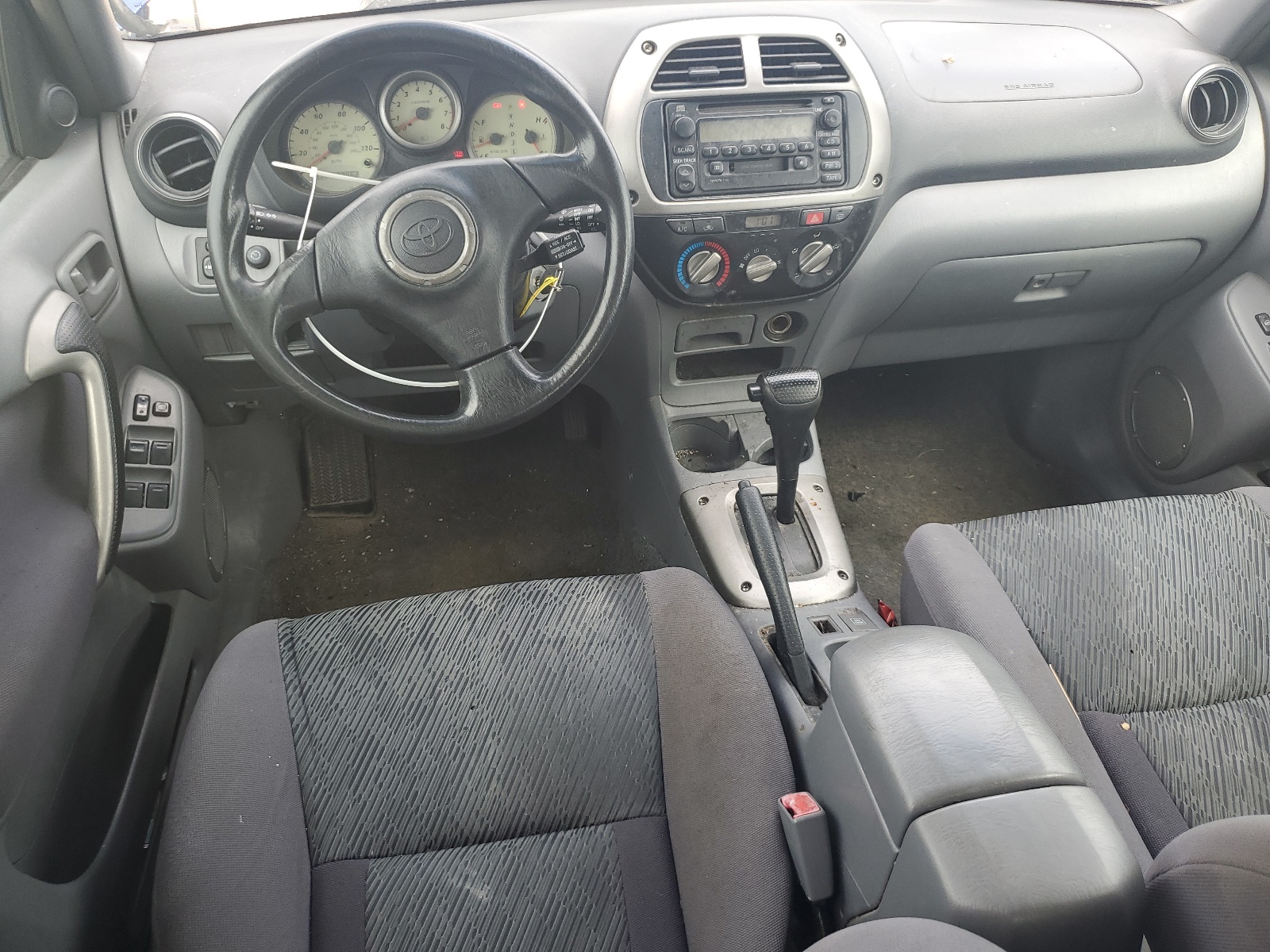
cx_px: 635
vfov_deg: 53.1
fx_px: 954
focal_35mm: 26
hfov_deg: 67.3
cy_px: 476
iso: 50
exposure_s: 1/217
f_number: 1.5
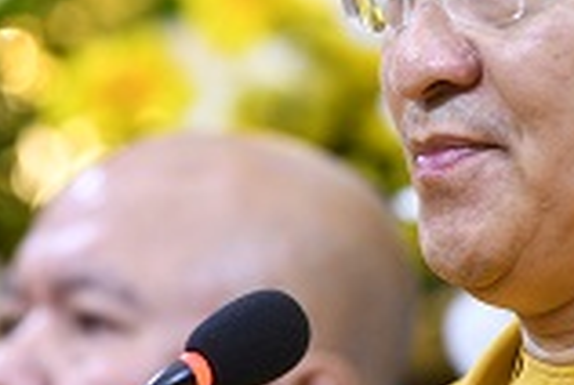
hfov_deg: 4.1
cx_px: 258
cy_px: 209
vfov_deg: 2.7
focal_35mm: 505
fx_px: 8067
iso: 2000
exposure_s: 1/125
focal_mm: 160
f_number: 2.8
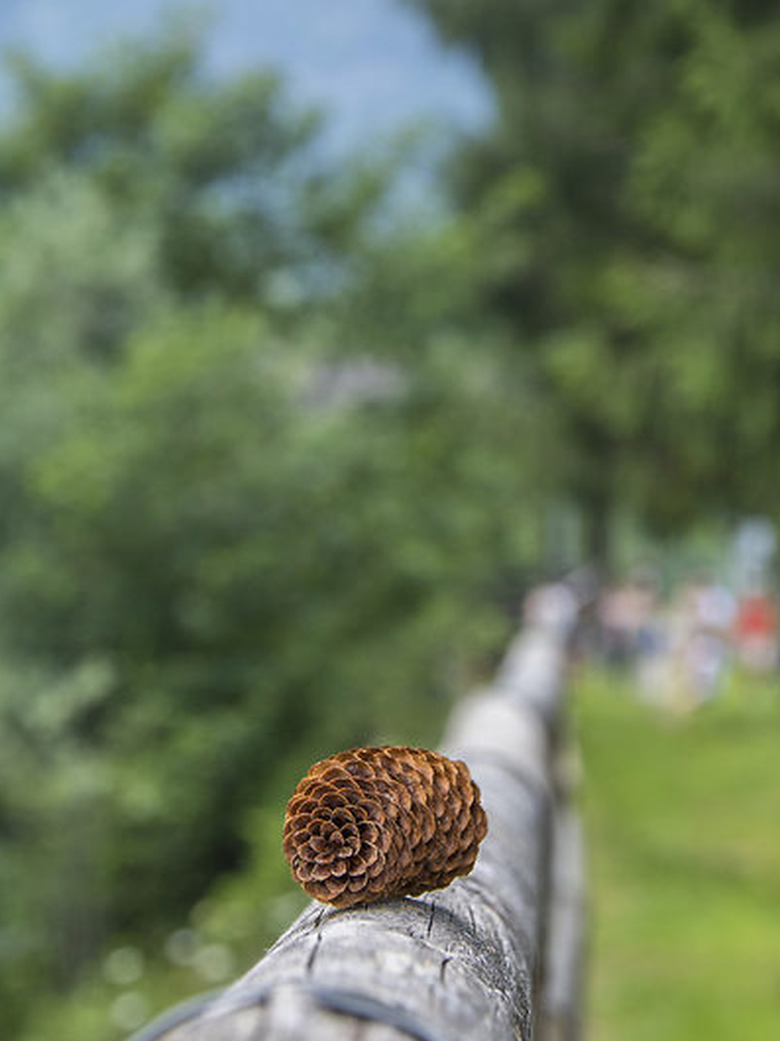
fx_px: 5893
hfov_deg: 7.6
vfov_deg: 10.1
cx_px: 389
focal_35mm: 196
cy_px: 568
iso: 800
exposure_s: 1/125
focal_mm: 120
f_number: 9
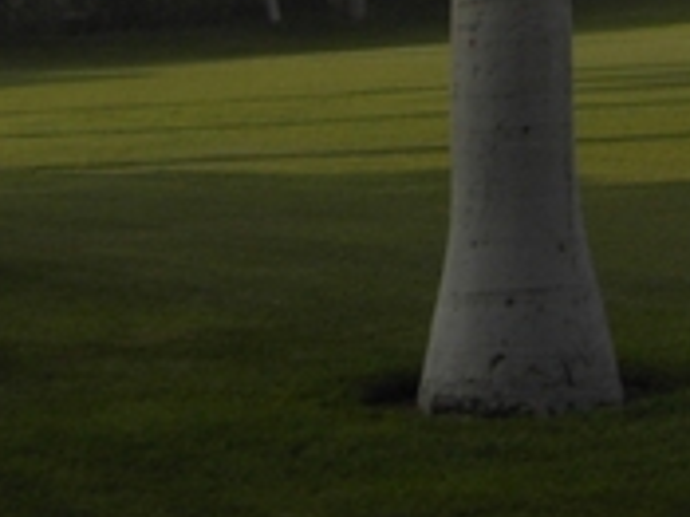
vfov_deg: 11.6
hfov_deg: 16.4
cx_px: 414
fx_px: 2390
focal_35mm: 120
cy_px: -351
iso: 50
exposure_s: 1/200
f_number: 6.7
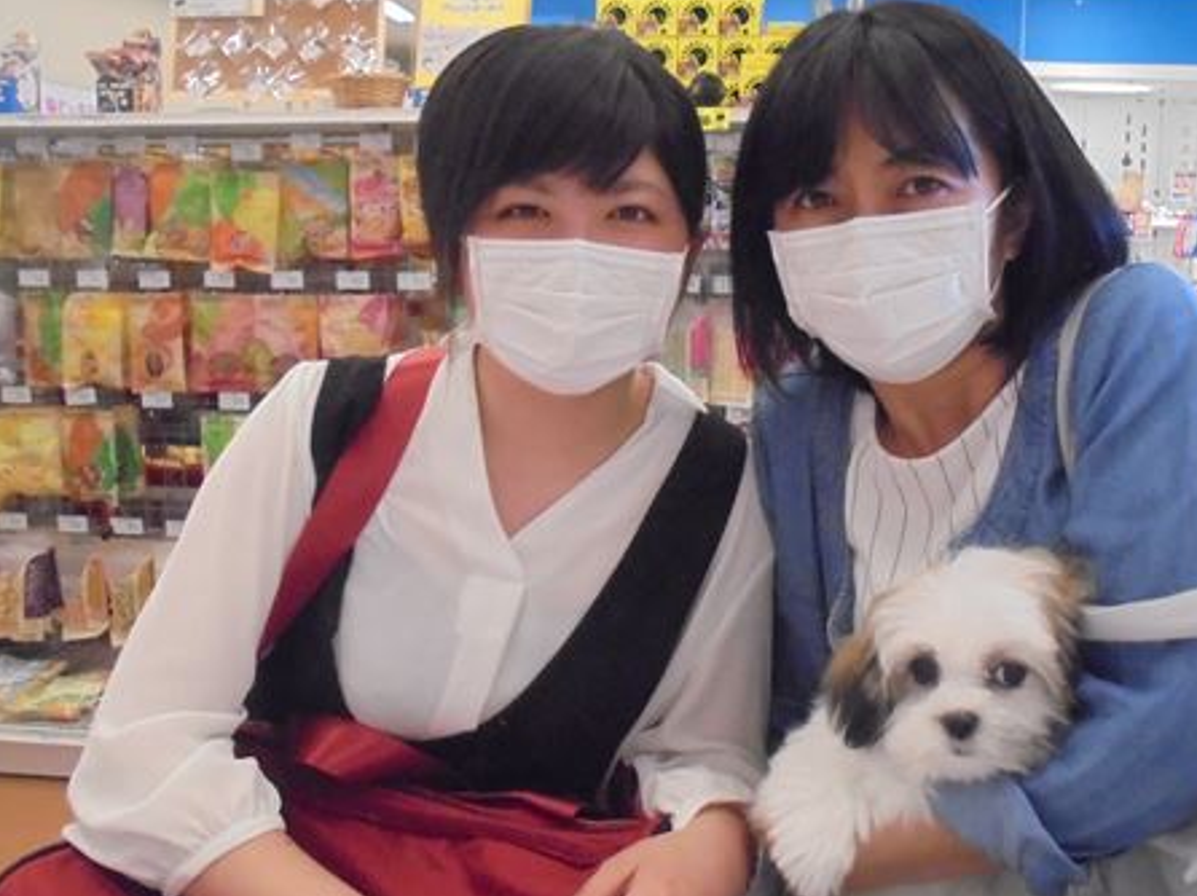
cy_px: 405
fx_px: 1210
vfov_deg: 40.6
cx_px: 692
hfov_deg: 52.4
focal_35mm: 35
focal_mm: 4.6
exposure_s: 1/100
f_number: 3.5
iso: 800
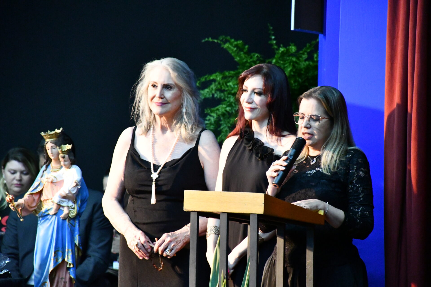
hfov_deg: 9.8
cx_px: 216
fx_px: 2514
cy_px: 144
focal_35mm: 210
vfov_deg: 6.5
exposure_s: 1/100
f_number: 5.6
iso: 12800
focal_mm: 140
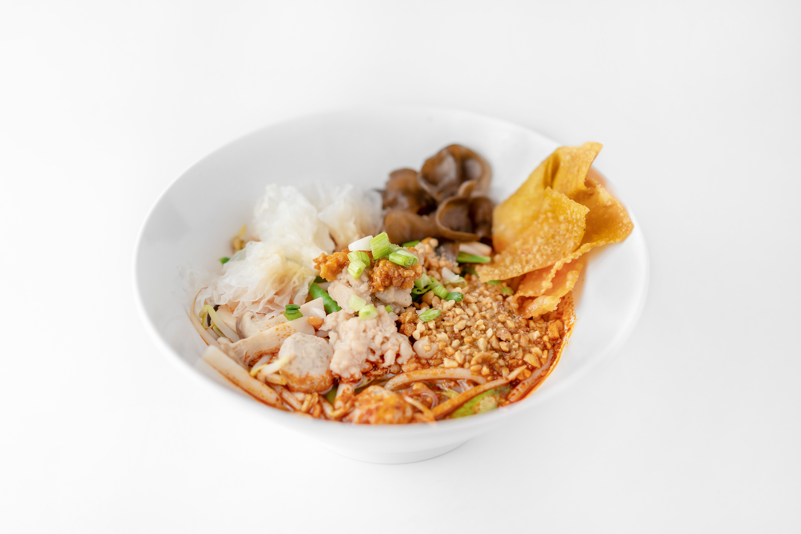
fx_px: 1224
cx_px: 400
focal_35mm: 55
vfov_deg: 24.6
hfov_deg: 36.2
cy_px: 267
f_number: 2.2
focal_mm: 55
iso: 200
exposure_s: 1/200
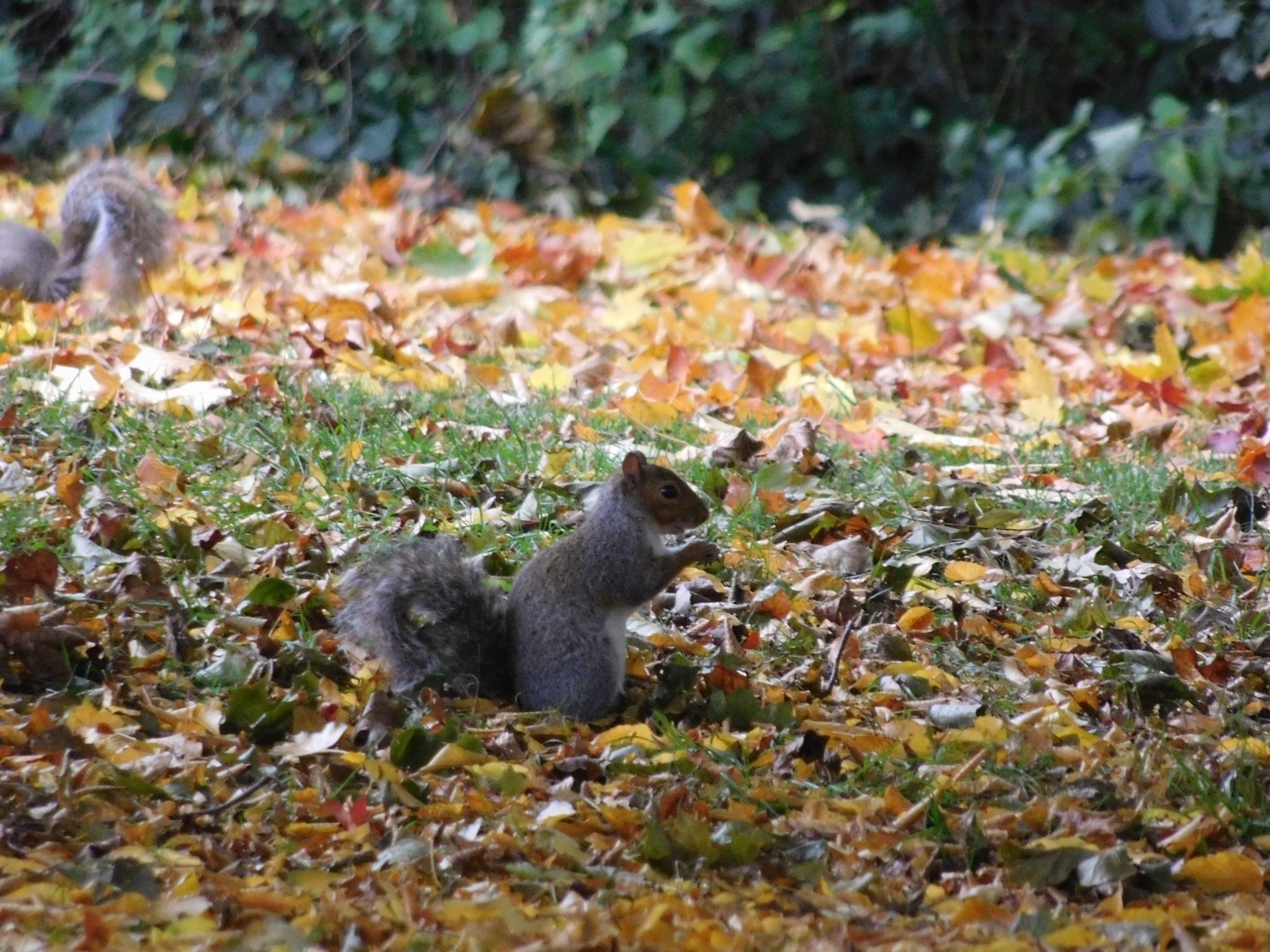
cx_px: 635
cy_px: 476
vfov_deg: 1.7
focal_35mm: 855
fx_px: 31368
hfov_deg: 2.3
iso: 800
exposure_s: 1/50
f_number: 6.5
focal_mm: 152
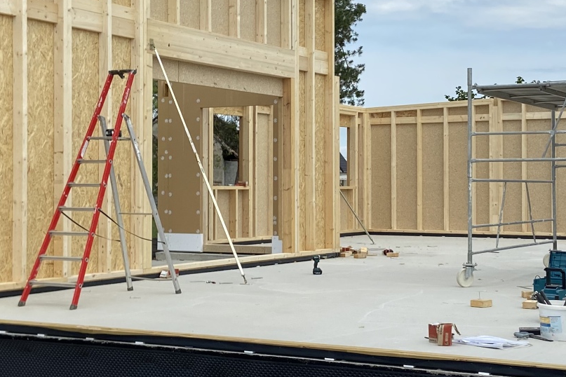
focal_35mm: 67
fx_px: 1053
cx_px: 350
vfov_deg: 20.3
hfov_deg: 30.0
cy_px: 182
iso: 32
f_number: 1.8
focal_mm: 4.25
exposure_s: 1/3125
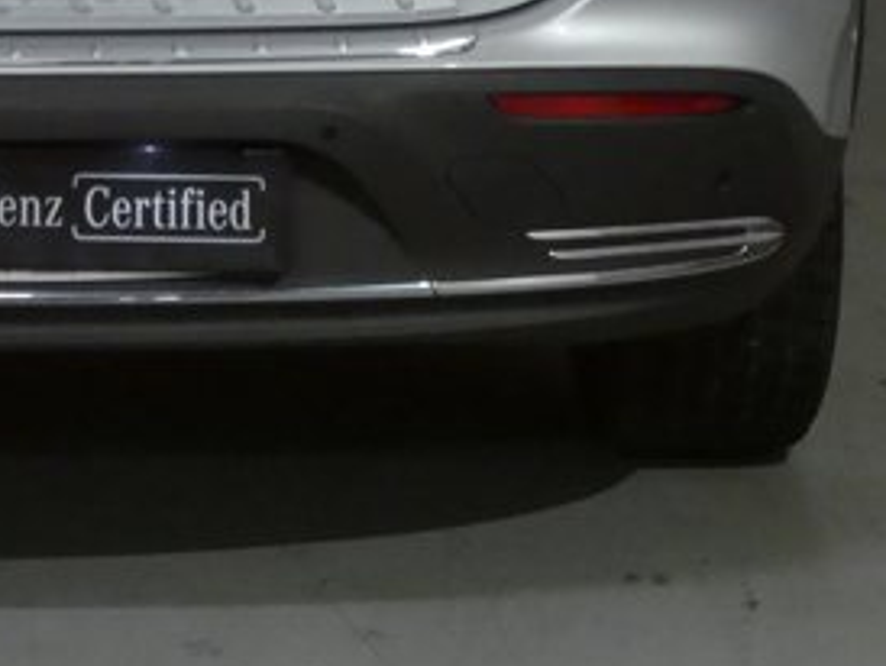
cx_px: 16
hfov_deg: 13.9
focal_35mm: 140
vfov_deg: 10.4
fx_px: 3586
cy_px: -210
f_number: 3.8
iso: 640
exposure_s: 1/80
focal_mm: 8.6
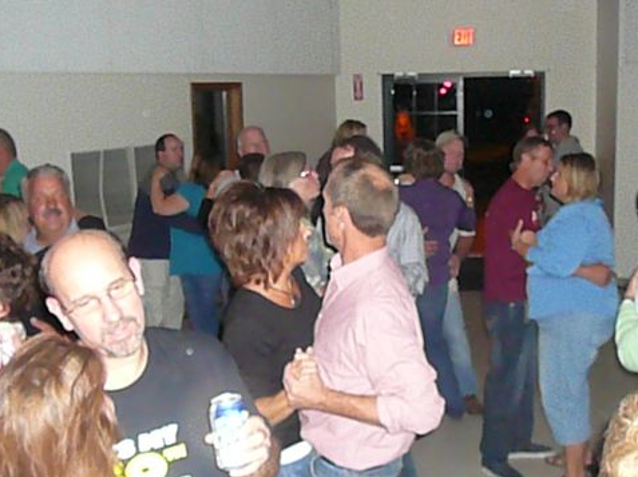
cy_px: 235
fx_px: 866
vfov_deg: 30.8
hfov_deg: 40.4
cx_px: 348
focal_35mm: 47
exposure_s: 1/30
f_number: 2.8
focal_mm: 5.2
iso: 1250
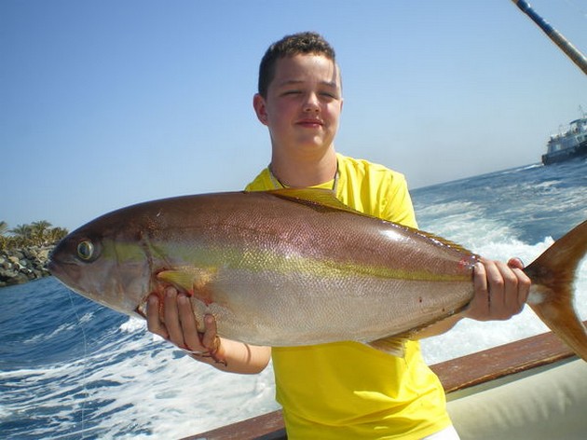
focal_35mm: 36
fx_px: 610
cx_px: 294
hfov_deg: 51.4
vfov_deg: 39.6
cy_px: 220
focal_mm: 6.3
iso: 50
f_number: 4.6
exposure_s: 1/500
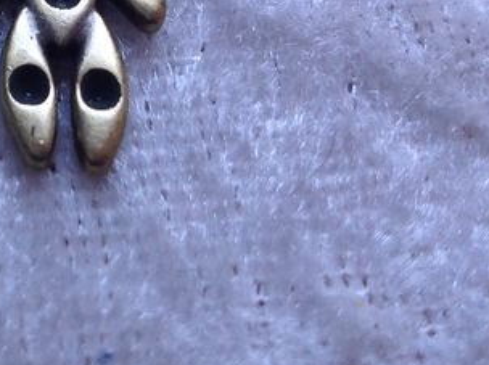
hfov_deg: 16.3
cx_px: -134
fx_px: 1622
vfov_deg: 12.3
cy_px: -173
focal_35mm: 115
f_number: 2.4
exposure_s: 1/60
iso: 64
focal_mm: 4.28
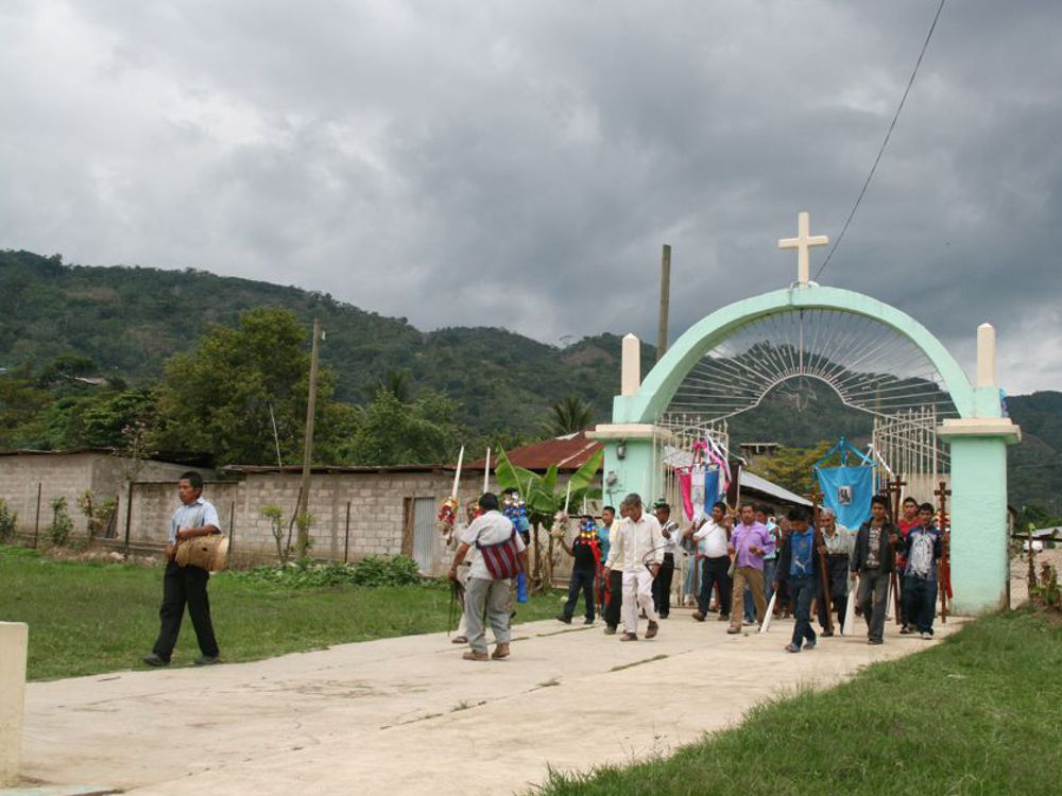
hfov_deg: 63.4
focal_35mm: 28
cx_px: 531
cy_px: 398
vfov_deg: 49.7
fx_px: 859
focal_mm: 5
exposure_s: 1/60
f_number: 3.1
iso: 320
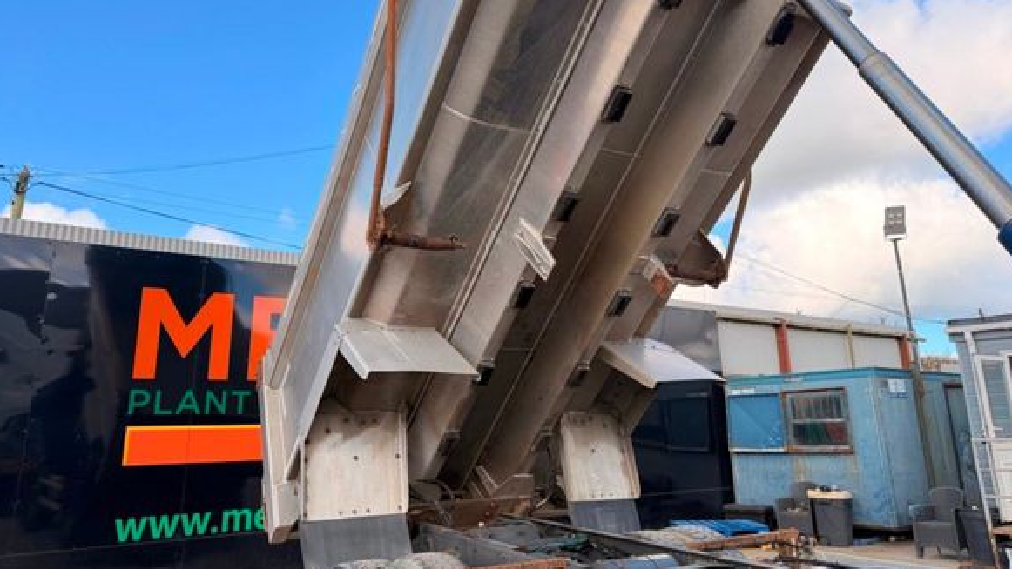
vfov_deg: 42.7
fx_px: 725
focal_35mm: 27
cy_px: 221
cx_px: 512
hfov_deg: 69.9
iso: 100
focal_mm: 6.76
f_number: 1.78
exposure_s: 1/888
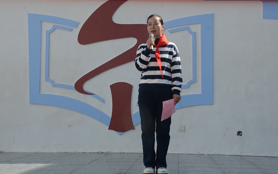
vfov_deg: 15.6
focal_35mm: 84
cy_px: 77
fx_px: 637
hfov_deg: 24.6
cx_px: 158
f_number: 16
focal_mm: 48
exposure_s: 1/1000
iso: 1250
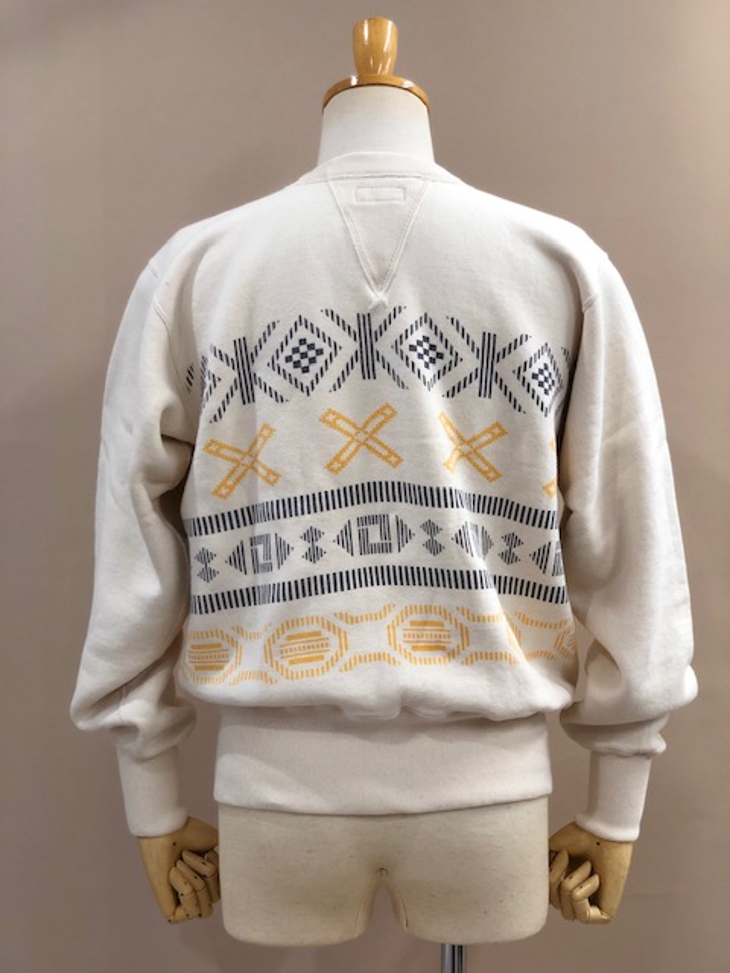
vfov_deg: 36.8
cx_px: 365
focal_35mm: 52
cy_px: 486
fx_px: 1462
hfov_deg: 28.0
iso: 64
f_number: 2.4
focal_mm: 6
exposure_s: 1/50
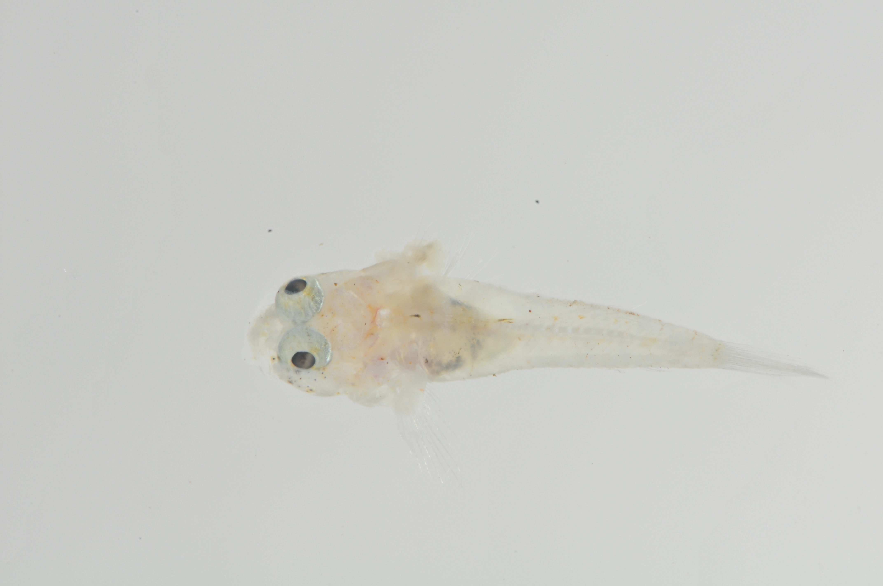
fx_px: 3858
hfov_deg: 13.1
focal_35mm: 158
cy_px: 293
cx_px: 442
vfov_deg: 8.7
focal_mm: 105
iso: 200
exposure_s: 1/60
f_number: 32
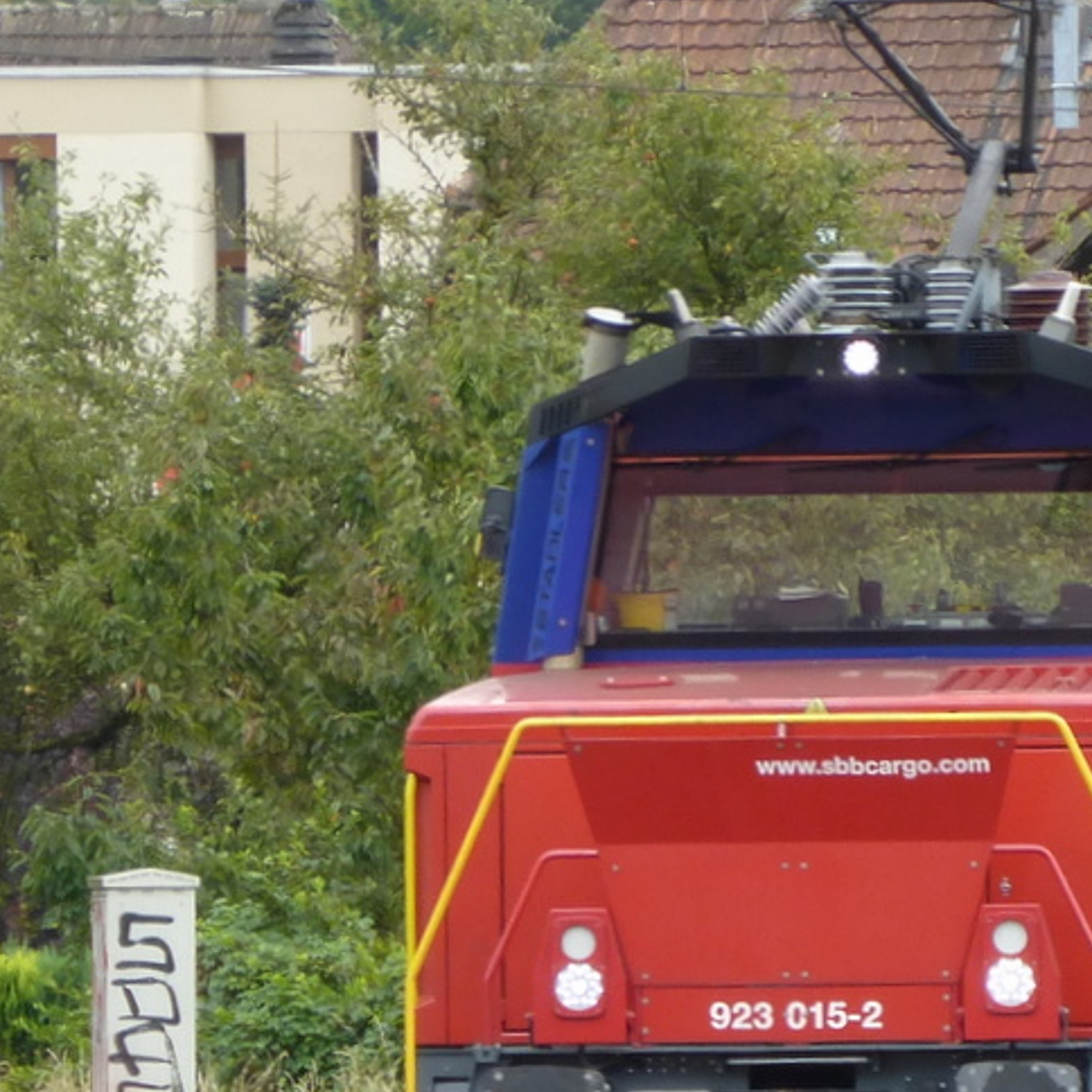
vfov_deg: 3.3
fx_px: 19023
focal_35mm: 533
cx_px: 826
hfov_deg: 3.3
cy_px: 693
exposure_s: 1/125
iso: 100
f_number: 5.8
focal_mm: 47.3
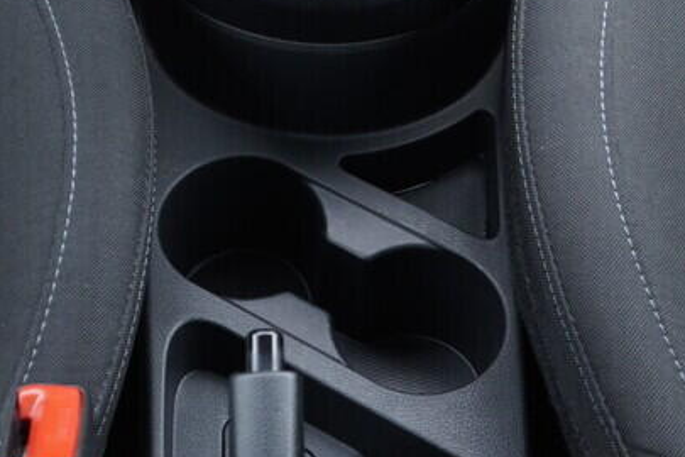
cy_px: -111
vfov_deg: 14.5
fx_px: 1731
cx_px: 294
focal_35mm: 91
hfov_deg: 22.4
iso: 400
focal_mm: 24
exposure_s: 1/40
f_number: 2.8
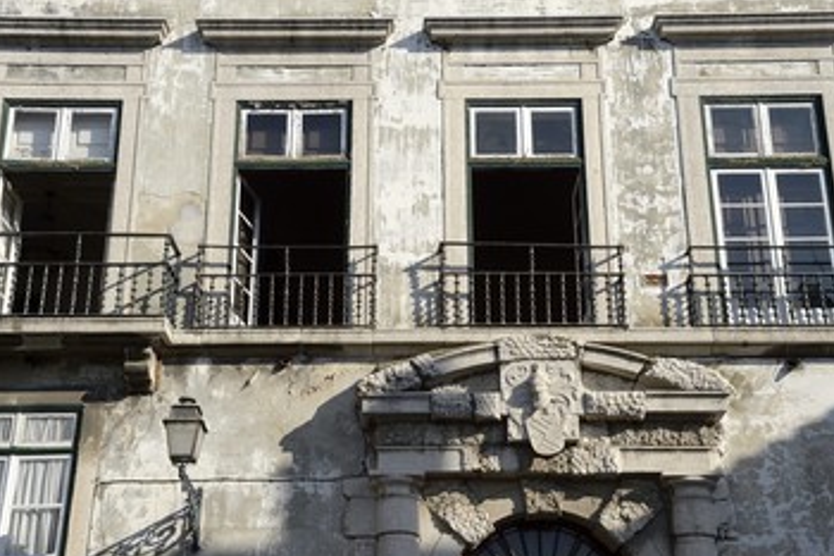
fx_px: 1111
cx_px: 396
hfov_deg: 41.1
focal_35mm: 48
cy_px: 329
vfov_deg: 28.0
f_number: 13
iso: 200
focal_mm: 40
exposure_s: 1/200
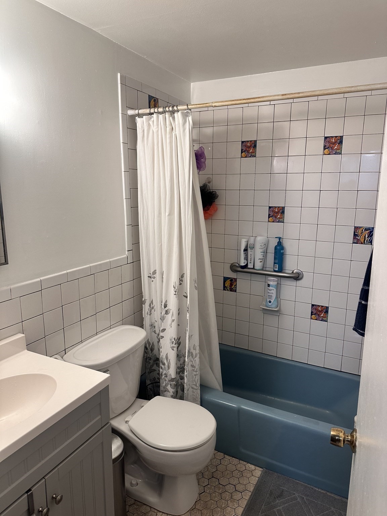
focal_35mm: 24
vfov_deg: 71.6
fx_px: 358
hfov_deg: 56.8
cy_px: 258
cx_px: 194
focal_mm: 6.86
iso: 125
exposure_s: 1/60
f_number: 1.78
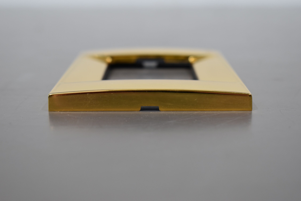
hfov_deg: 28.1
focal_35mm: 72
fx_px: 602
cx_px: 150
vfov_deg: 18.9
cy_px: 100
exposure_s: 1/60
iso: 450
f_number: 5.6
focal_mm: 48
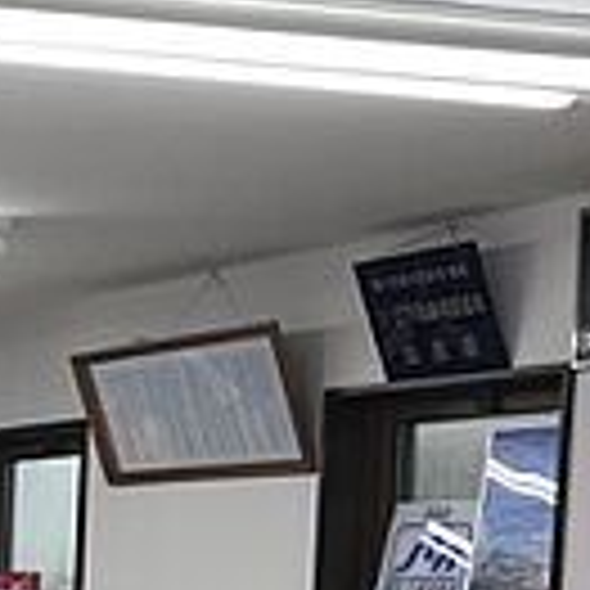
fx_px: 2333
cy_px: 892
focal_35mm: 121
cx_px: -468
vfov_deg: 13.5
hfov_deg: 13.0
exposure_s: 1/100
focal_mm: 3.99
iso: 25
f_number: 1.8
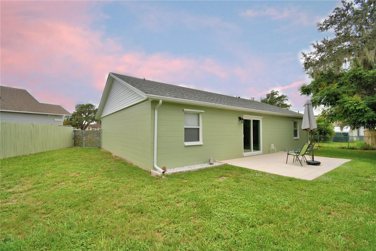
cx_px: 188
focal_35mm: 15
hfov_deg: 100.4
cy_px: 126
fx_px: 157
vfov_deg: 77.3
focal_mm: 10
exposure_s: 1/1000
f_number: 4.5
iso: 100
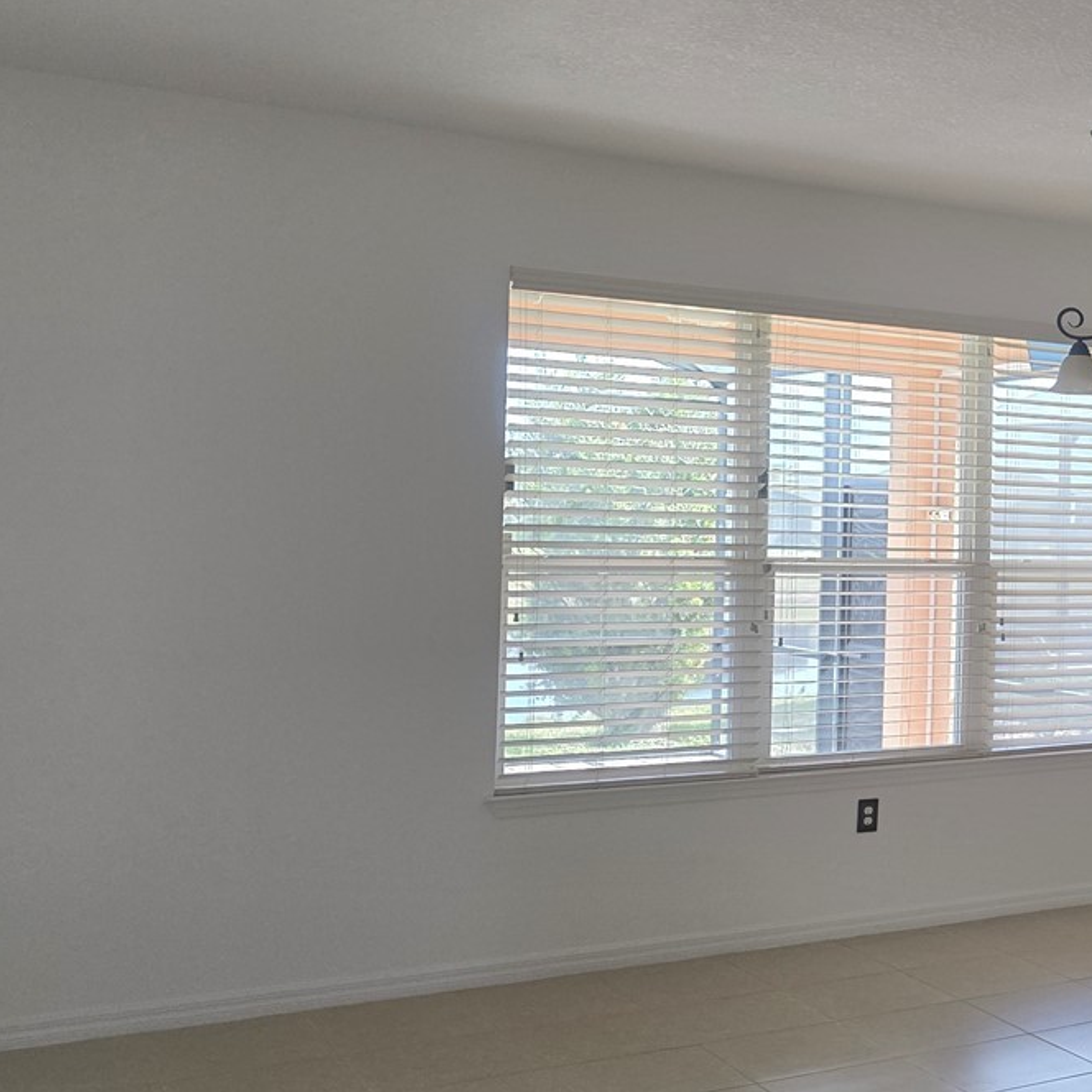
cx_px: 1271
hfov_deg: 30.2
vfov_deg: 34.7
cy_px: 528
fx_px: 1749
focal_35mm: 49
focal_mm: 6.3
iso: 160
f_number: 1.7
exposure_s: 1/180
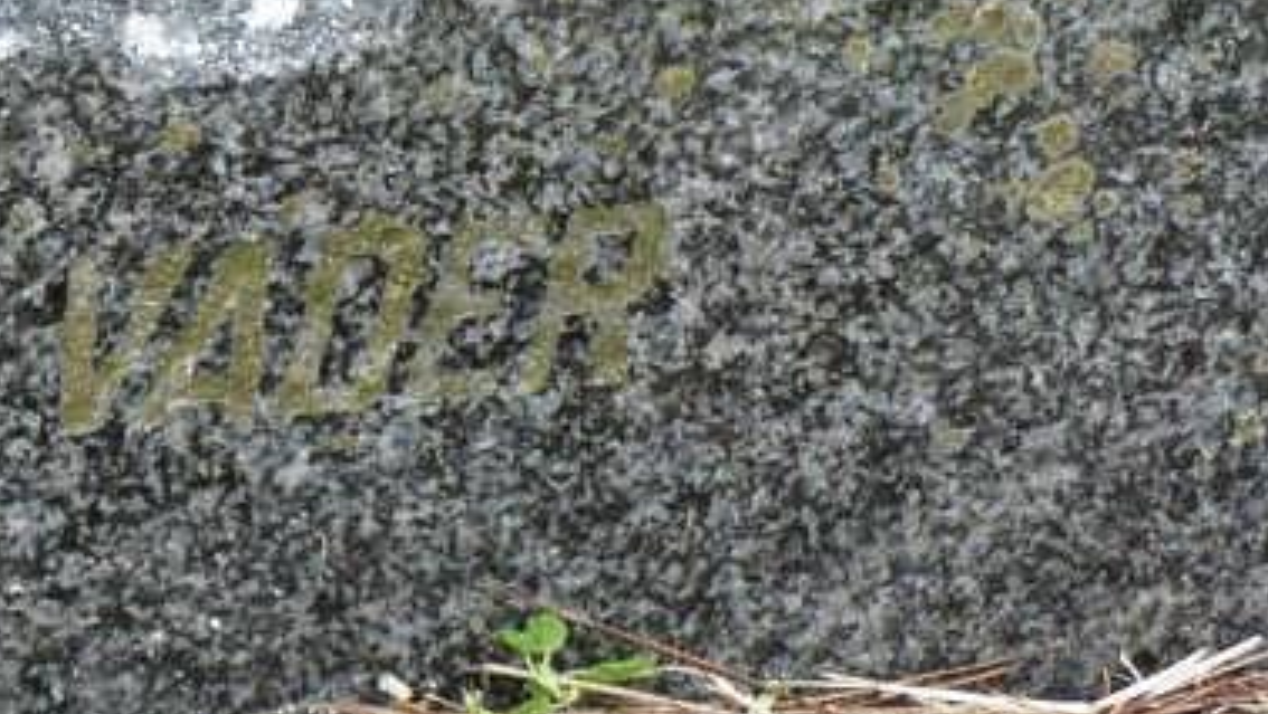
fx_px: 4305
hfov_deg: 15.9
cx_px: -366
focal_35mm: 128
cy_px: -137
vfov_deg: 9.4
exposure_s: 1/100
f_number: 2.8
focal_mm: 6.1
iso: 100
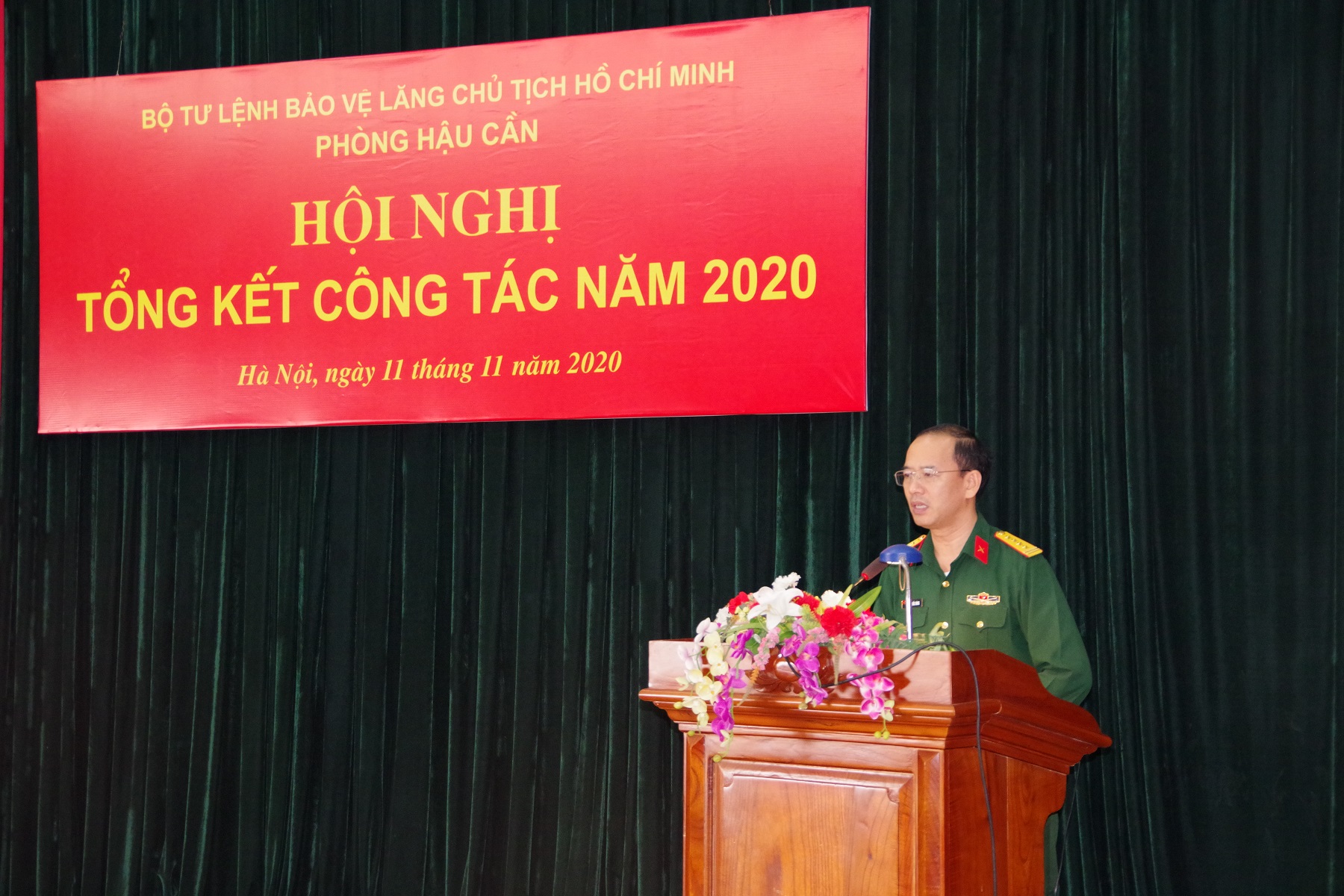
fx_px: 2240
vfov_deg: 22.6
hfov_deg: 33.4
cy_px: 448
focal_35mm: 60
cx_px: 672
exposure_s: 1/100
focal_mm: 40
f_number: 4.5
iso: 3200
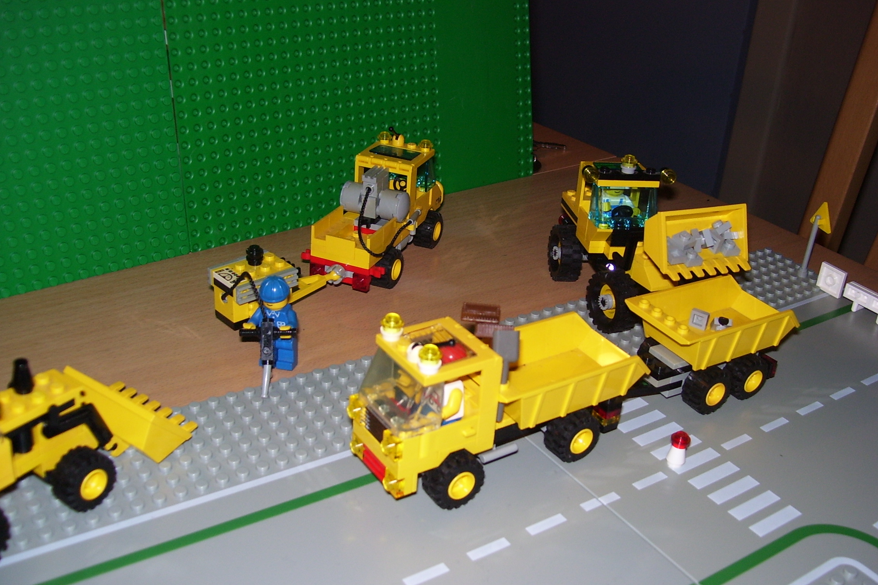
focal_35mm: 38
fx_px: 927
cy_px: 319
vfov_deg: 35.0
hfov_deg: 50.7
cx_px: 434
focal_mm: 6
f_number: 2.7
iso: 80
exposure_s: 1/60
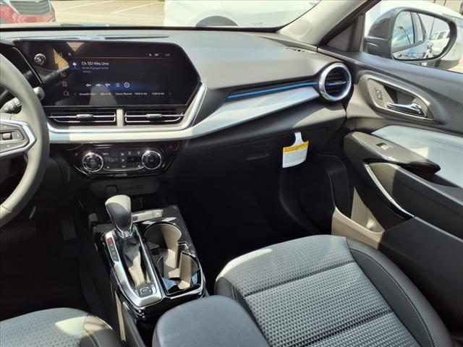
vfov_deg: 51.4
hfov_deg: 65.3
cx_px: 232
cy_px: 174
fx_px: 361
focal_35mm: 27
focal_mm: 3.58
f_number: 1.9
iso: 40
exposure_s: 1/278
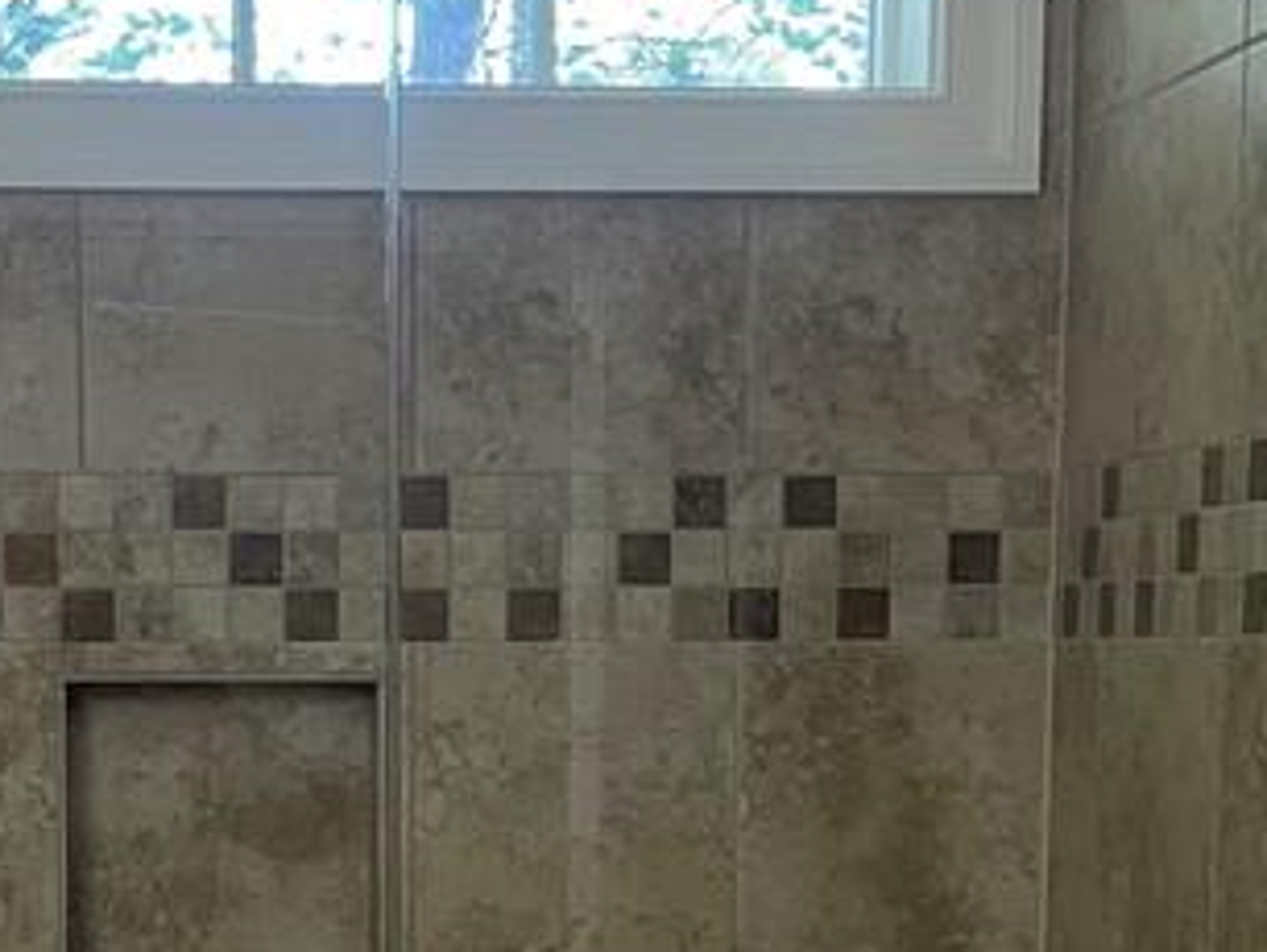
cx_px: 373
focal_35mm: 87
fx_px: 3187
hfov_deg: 22.3
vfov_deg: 16.6
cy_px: 998
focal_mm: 4.2
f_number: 1.6
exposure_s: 1/60
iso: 125
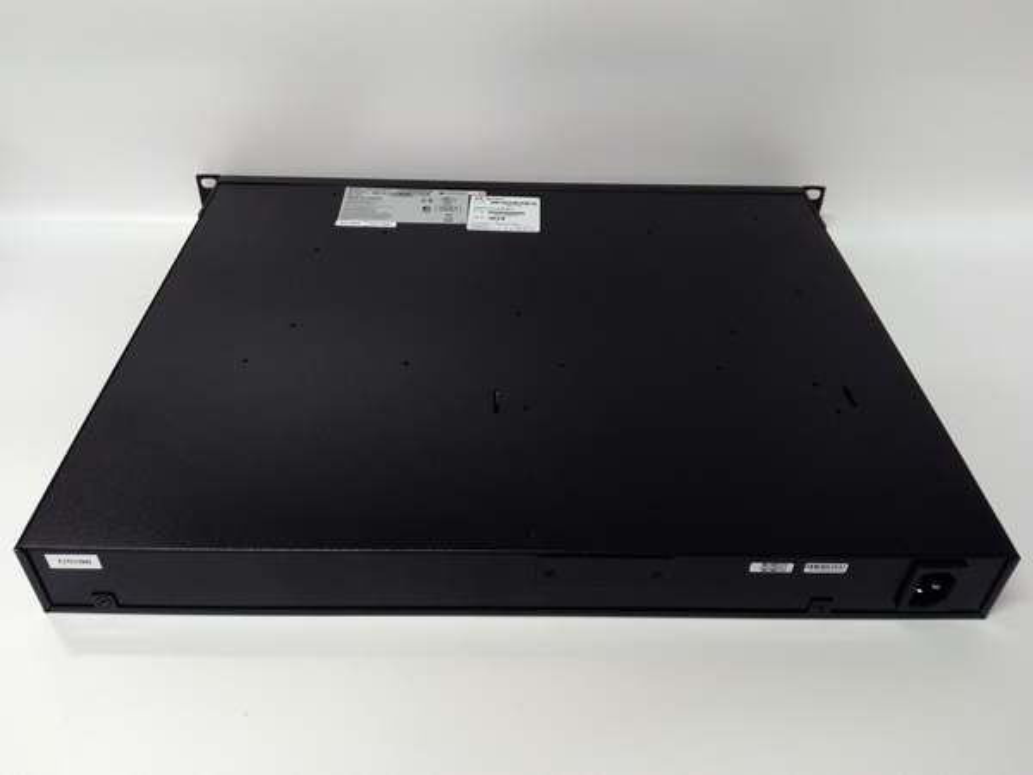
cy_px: 388
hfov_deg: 65.3
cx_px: 516
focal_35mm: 27
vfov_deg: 51.4
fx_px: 806
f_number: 2
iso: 253
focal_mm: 3.79
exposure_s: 1/33
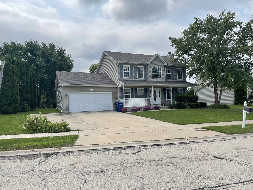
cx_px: 126
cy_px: 95
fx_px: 190
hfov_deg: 67.3
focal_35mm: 26
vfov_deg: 53.1
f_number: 1.6
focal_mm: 4.2
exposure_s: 1/5556
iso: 32
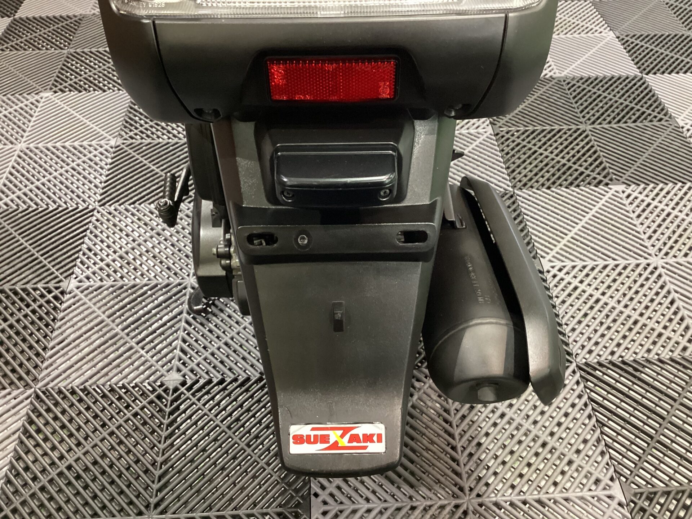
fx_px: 620
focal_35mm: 31
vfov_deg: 45.4
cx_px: 346
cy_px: 260
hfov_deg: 58.4
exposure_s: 1/30
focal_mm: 3.3
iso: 400
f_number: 2.4
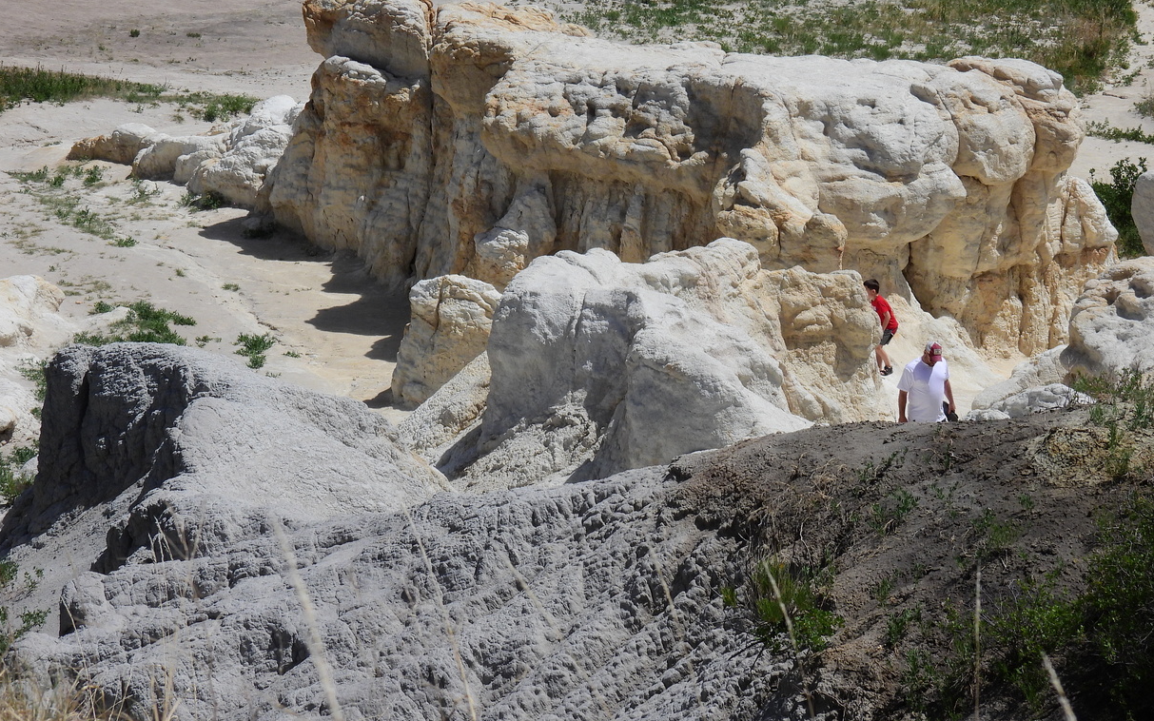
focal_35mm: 151
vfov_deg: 8.7
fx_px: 4749
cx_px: 557
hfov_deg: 13.9
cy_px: 265
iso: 100
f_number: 4
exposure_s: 1/2000
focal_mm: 24.1
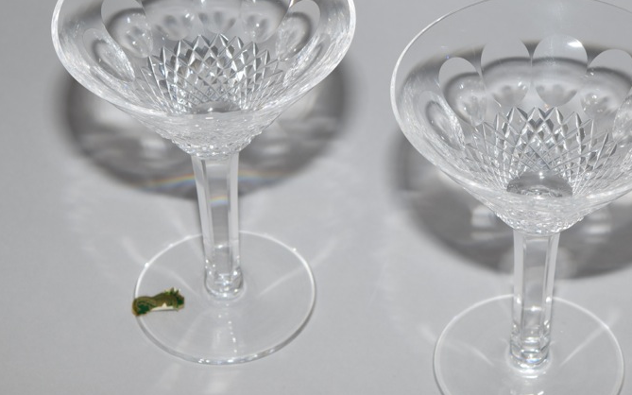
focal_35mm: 126
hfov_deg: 16.6
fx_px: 2166
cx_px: 392
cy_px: 162
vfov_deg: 10.4
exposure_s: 1/100
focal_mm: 55
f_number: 6.3
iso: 100
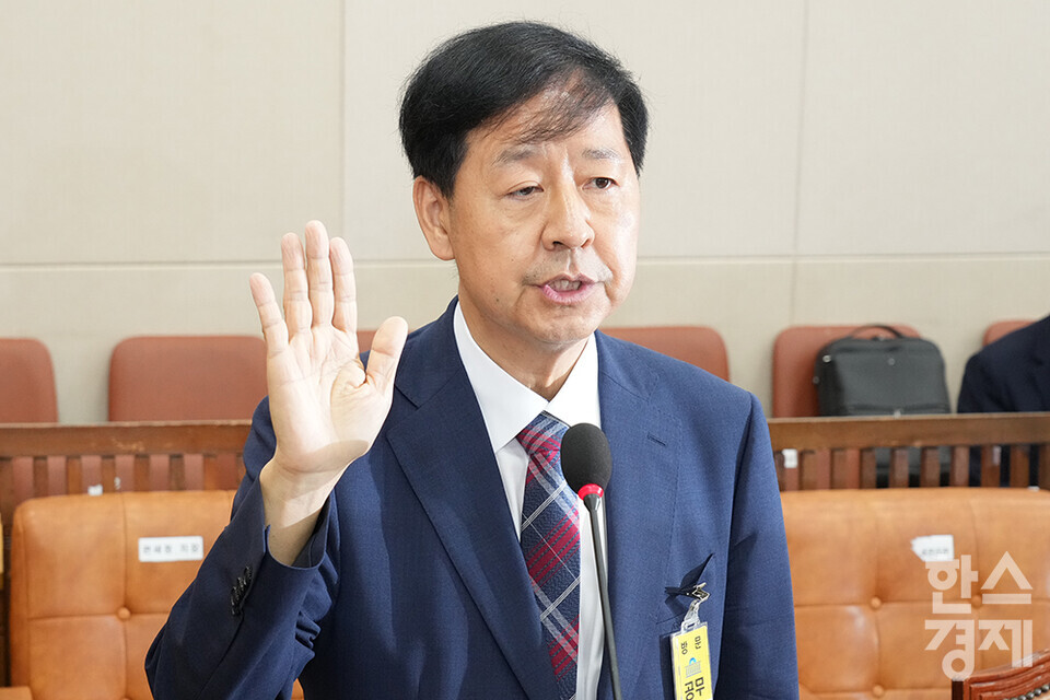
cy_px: 350
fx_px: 1692
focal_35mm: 58
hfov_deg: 34.5
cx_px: 525
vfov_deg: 23.4
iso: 3200
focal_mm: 58
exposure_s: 1/160
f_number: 6.3
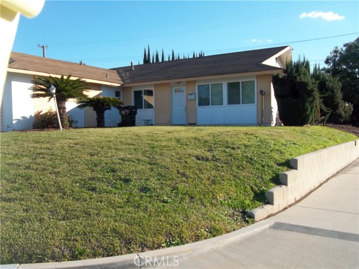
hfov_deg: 56.8
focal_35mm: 32
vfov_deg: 44.2
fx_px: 332
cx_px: 180
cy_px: 134
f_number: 8.8
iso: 80
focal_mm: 5.7
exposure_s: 1/125
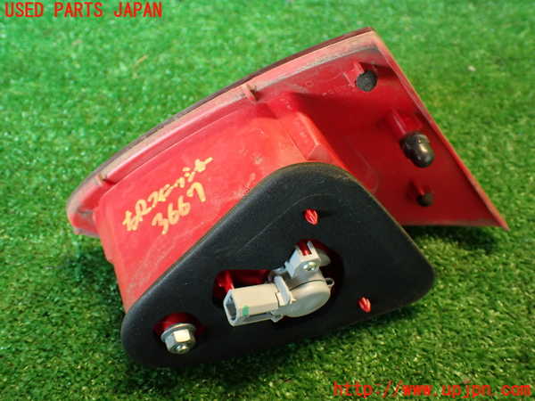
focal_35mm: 32
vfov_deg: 44.2
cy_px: 200
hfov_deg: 56.8
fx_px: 495
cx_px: 268
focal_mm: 5.79
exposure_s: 1/30
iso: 320
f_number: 2.4
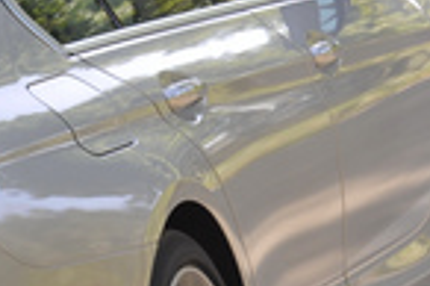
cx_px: -244
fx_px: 4772
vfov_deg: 3.4
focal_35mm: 400
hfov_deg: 5.1
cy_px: 245
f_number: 7.1
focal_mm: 62
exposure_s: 1/30
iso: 200
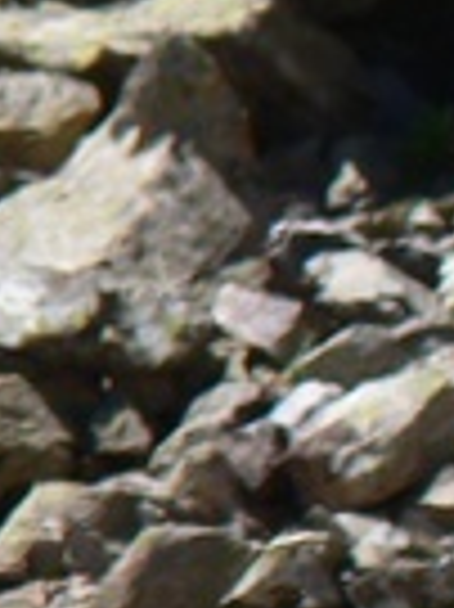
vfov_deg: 0.6
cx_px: 1672
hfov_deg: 0.5
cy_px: 203
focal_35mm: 3145
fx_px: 55084
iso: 80
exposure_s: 1/250
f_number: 5.6
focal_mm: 88.8
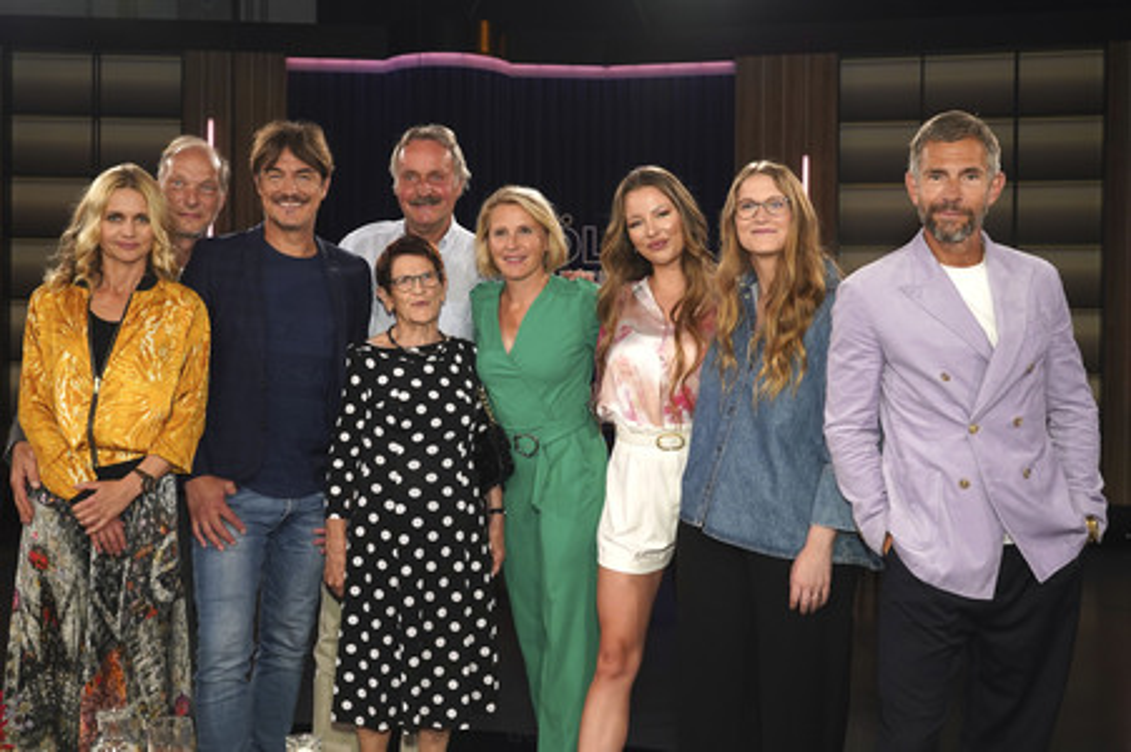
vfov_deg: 33.4
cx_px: 566
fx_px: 1256
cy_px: 376
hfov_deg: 48.5
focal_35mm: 40
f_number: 5
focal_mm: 40
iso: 1600
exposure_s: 1/200
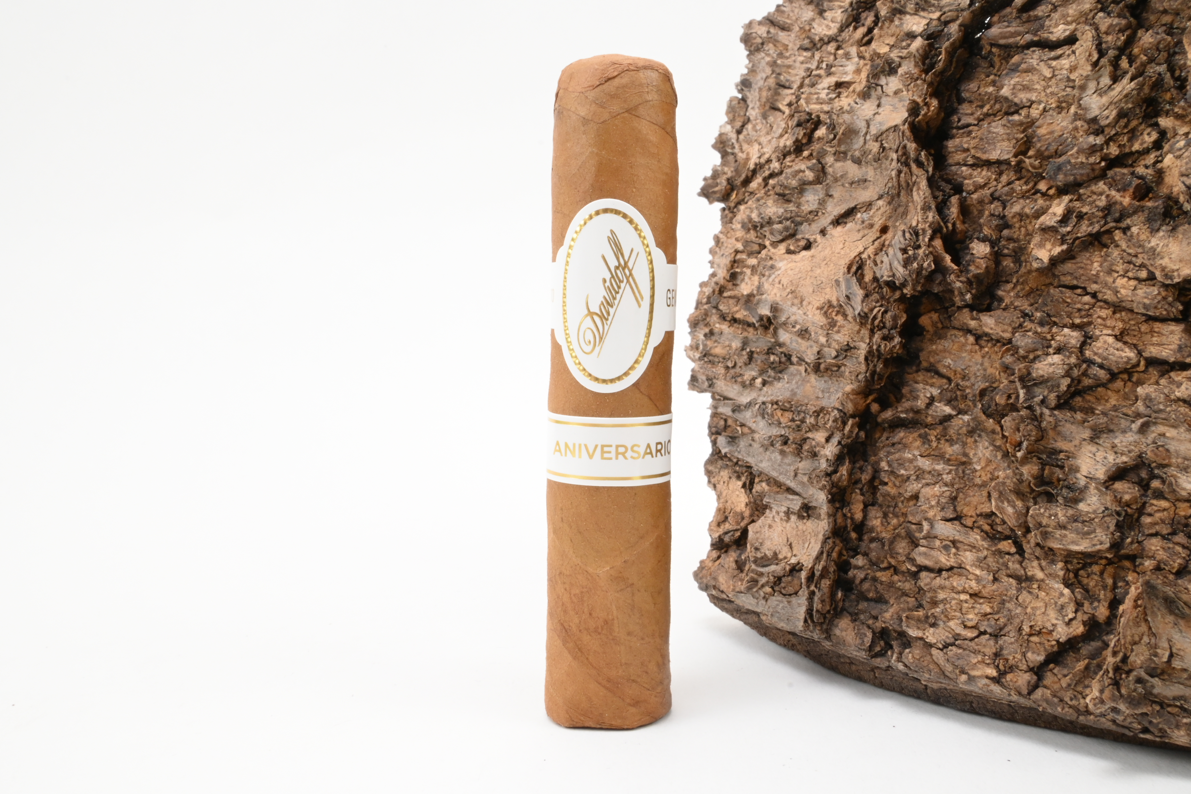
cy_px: 397
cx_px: 596
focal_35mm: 34
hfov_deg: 56.1
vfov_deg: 39.1
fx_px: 1116
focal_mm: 22.5
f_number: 22
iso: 640
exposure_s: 1/15
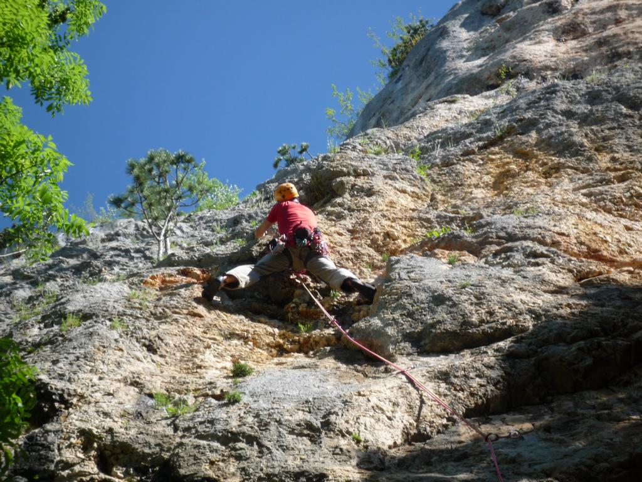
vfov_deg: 14.8
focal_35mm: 100
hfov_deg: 19.6
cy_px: 241
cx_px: 321
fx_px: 1855
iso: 100
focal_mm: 17.6
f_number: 5.6
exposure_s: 1/200
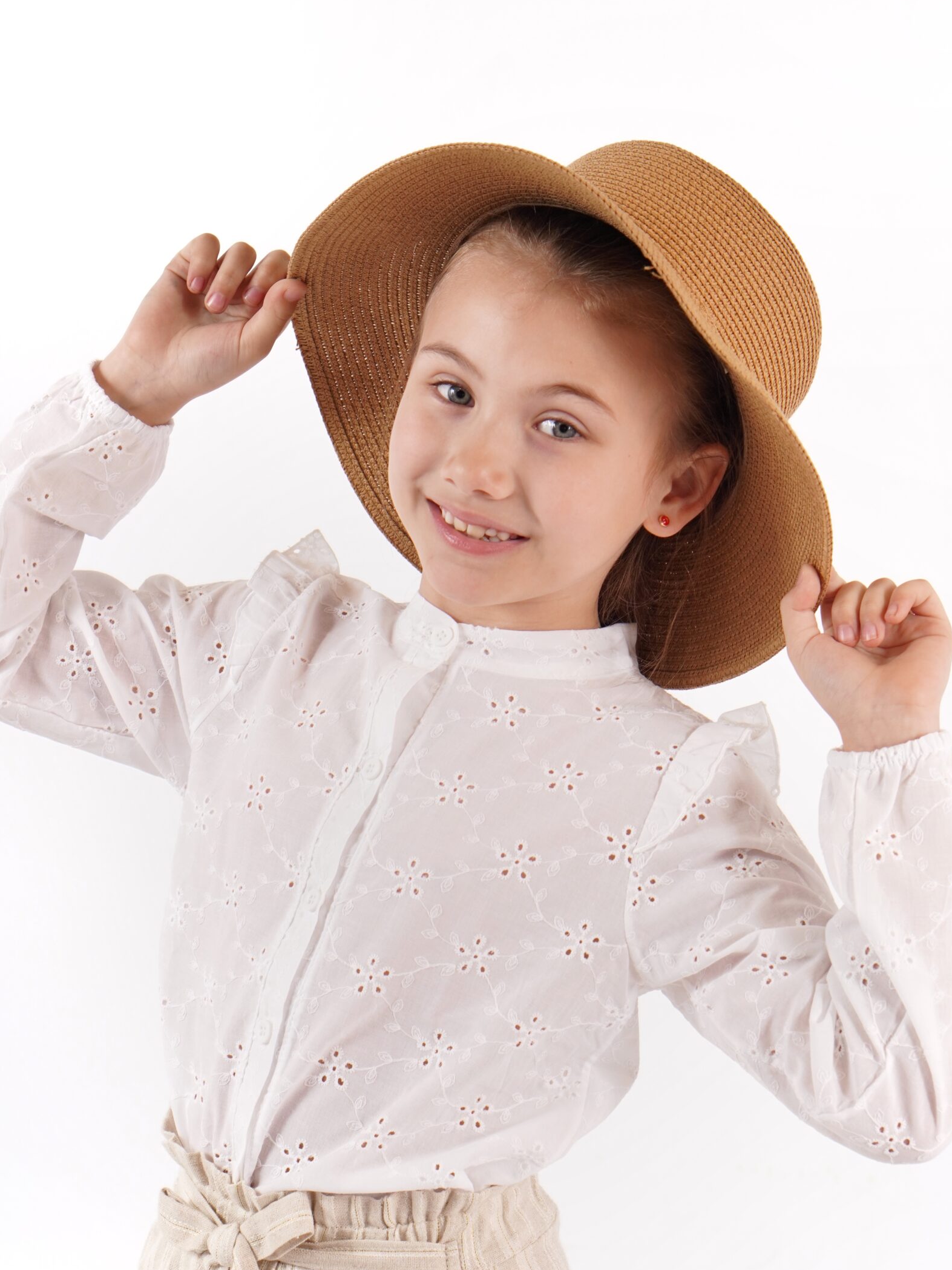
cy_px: 669
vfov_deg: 22.3
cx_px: 458
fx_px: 3228
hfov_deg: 16.8
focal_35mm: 88
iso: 250
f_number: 5.6
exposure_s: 1/160
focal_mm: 50
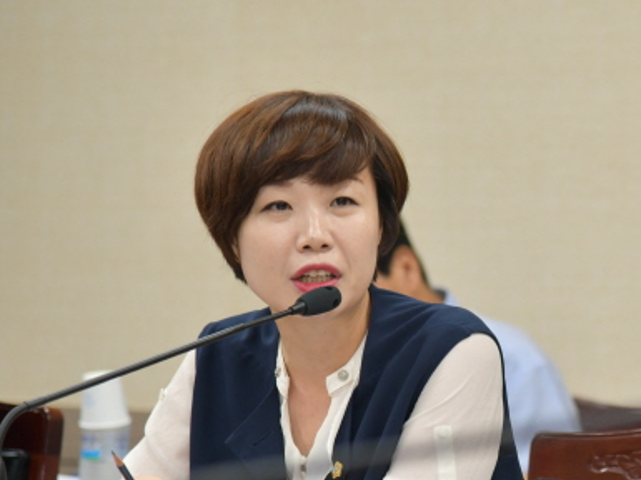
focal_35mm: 240
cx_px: 659
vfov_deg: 6.2
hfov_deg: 8.2
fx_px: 4440
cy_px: 398
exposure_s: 1/100
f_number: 4
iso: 1000
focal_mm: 120
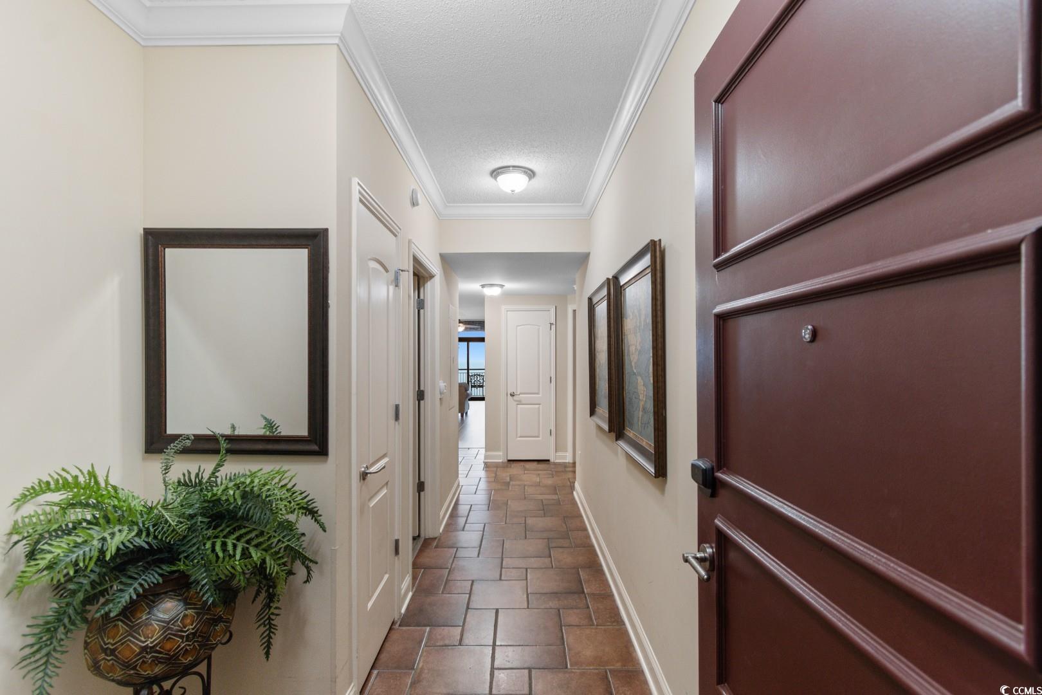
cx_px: 521
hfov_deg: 100.4
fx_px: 434
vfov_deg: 77.3
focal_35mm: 15
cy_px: 348
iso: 100
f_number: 4.5
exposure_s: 3
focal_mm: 10
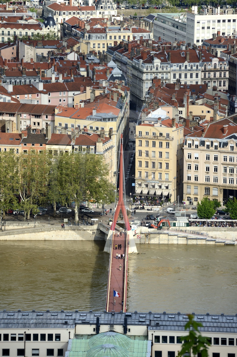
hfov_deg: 6.9
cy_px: 178
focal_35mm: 200
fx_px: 1978
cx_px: 118
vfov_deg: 10.3
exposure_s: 1/320
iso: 200
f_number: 9
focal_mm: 200
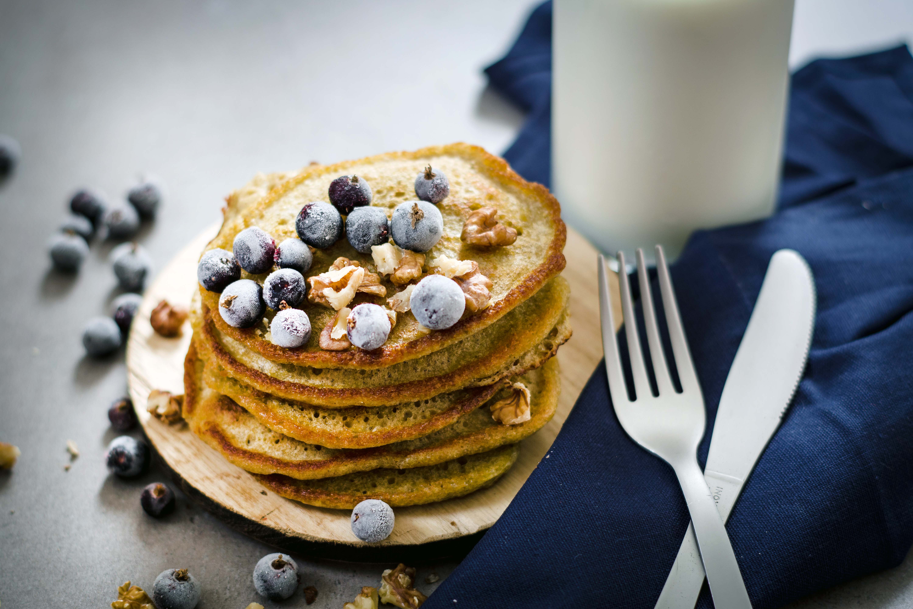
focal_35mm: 75
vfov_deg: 18.2
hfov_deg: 27.0
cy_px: 304
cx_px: 456
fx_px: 1902
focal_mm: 50
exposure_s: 1/30
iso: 200
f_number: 2.5
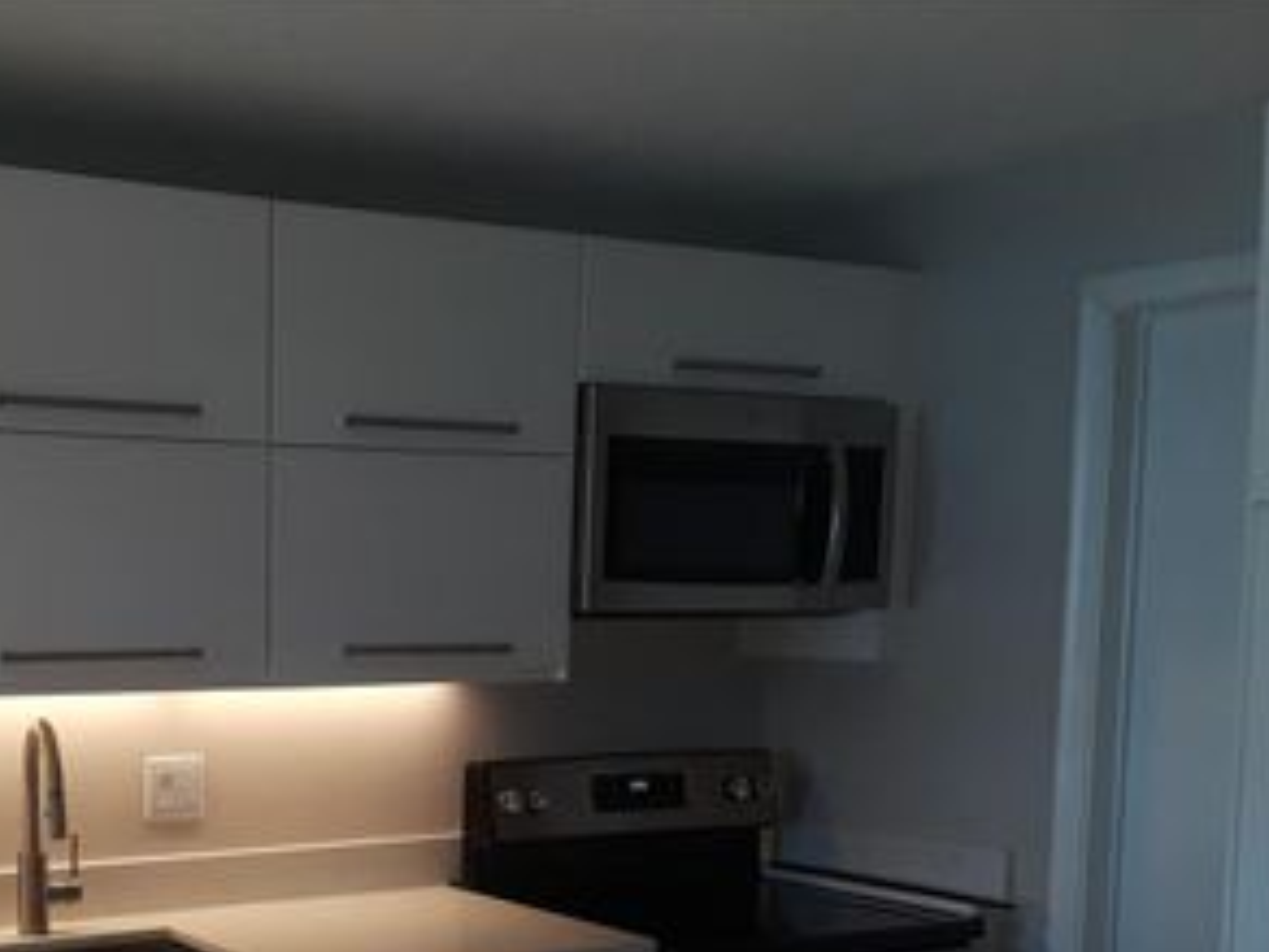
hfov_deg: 38.3
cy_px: 798
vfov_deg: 29.4
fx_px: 1760
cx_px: 269
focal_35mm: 48
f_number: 1.9
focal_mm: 2.9
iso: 64
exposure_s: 1/60
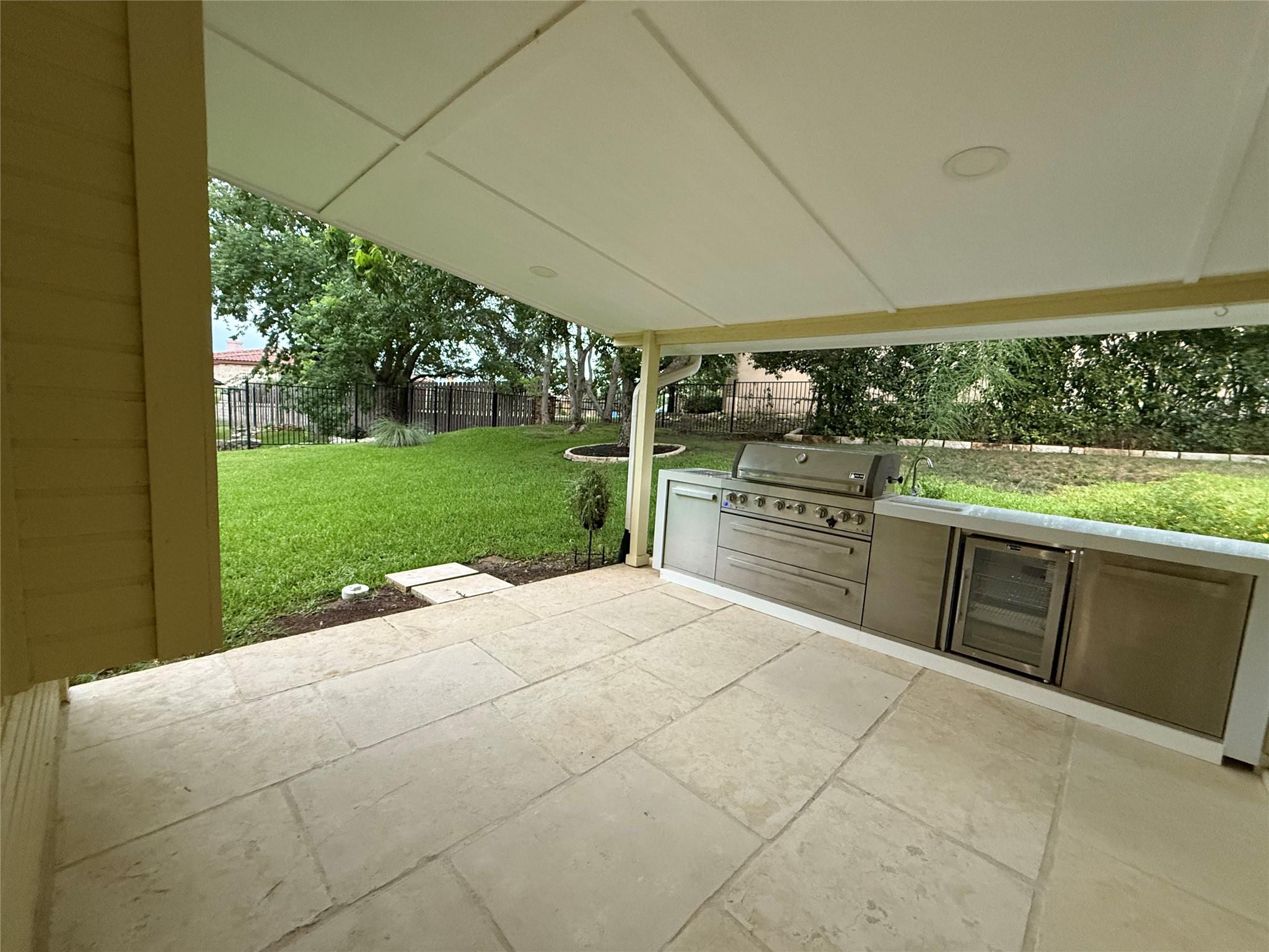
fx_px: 513
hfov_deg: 102.1
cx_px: 634
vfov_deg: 85.7
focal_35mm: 14
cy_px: 476
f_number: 2.2
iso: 500
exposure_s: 1/60
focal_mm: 2.22
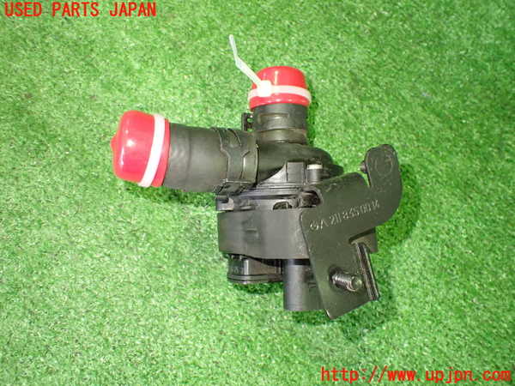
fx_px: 446
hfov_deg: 60.0
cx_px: 258
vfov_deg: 46.8
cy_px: 193
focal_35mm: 30
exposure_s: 1/30
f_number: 2.3
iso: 800
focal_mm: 5.4
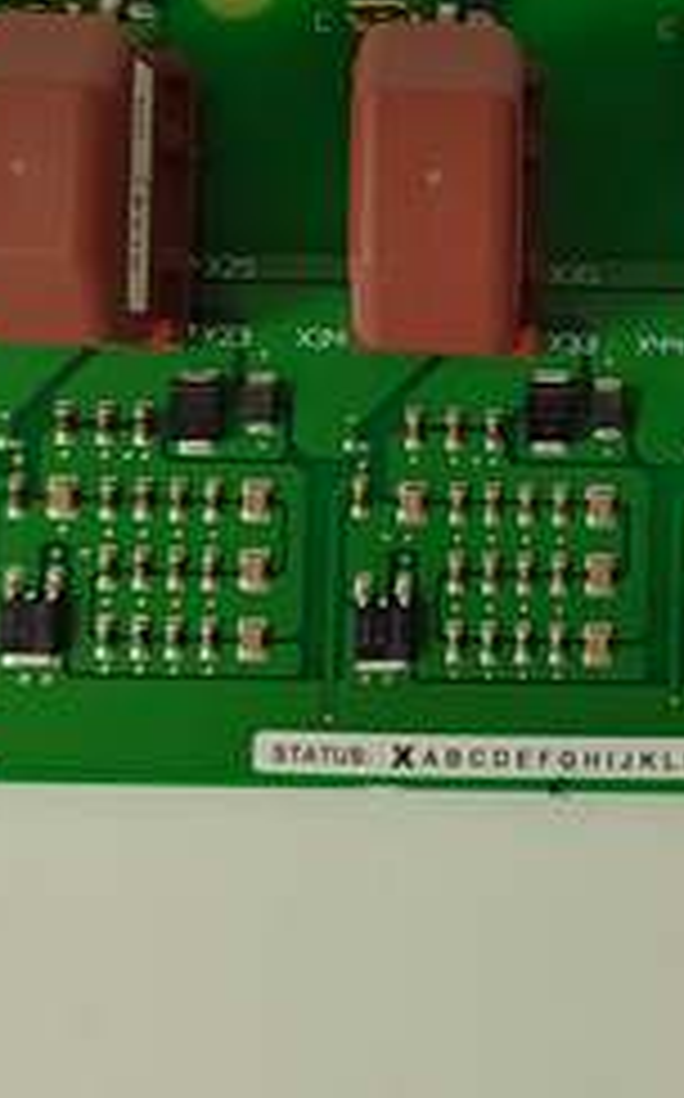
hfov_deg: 21.3
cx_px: 567
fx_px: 1794
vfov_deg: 33.7
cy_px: 360
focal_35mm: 60
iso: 2053
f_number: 1.9
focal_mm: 5.52
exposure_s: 1/100
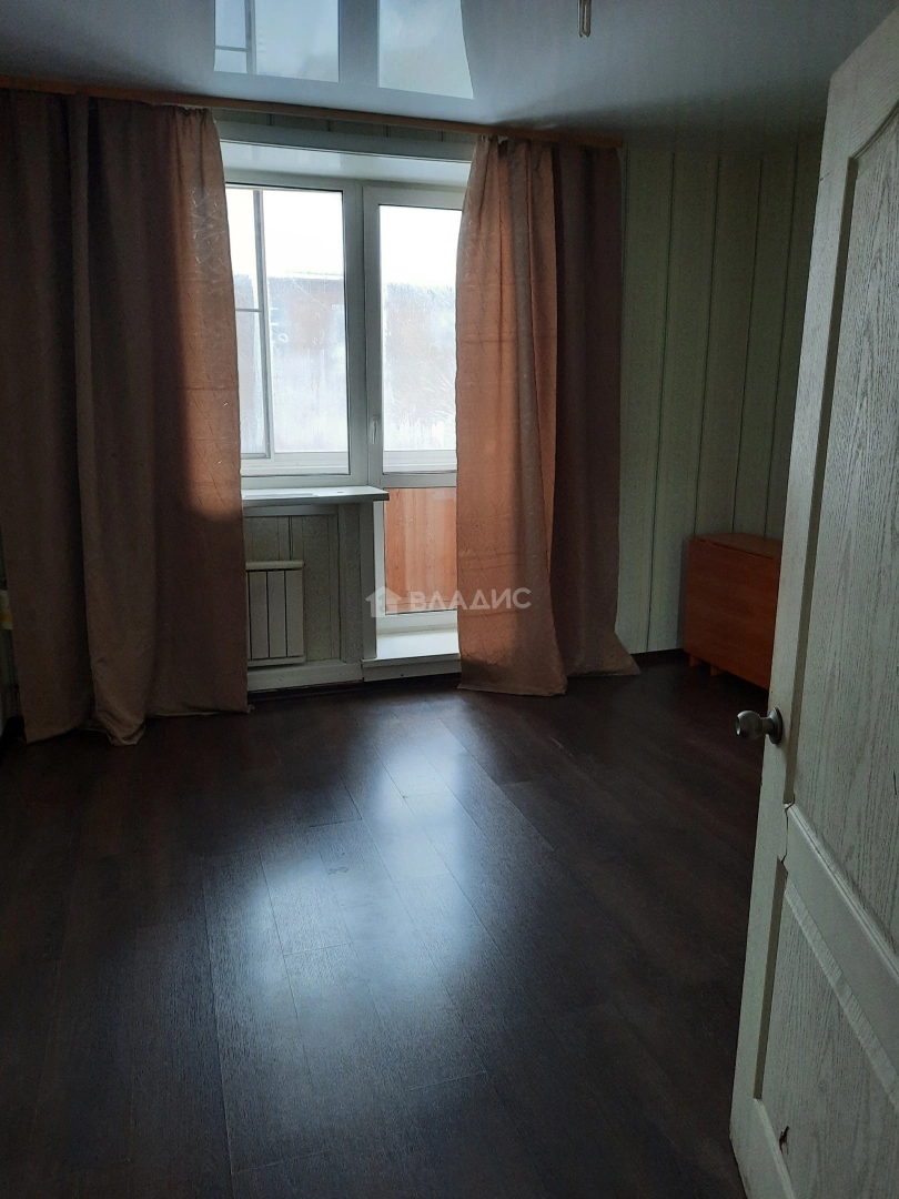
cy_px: 600
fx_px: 866
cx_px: 450
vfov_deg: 69.4
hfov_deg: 54.9
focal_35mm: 25
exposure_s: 1/50
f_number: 2
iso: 400
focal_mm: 4.6
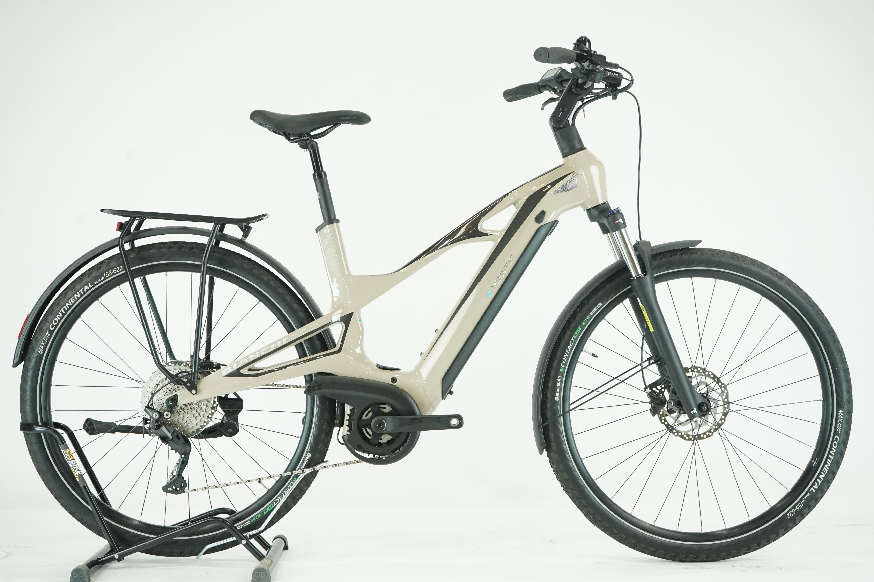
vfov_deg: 24.6
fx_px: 1335
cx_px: 437
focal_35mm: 55
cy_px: 291
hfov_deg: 36.2
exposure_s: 1/200
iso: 2500
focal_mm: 55
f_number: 6.3
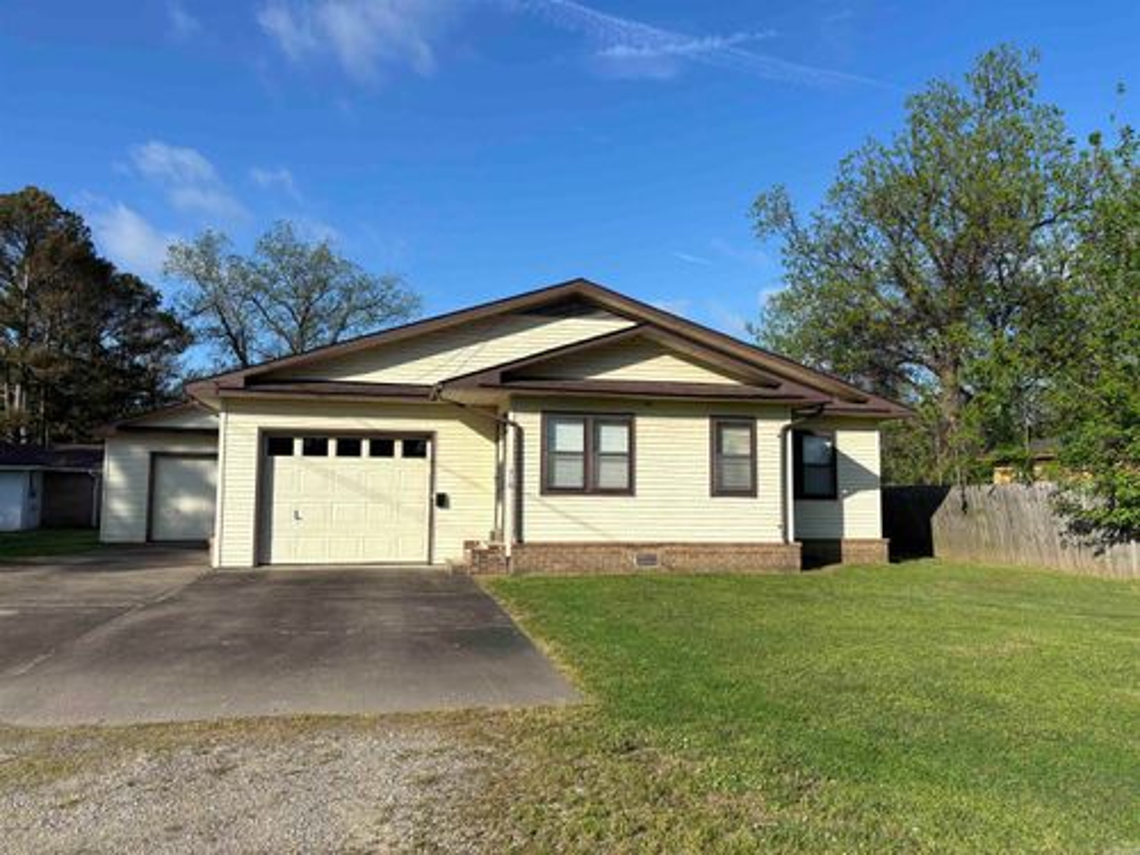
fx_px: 856
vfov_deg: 53.1
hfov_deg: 67.3
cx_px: 570
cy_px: 428
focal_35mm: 26
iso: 50
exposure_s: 1/3788
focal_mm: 5.96
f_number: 1.6
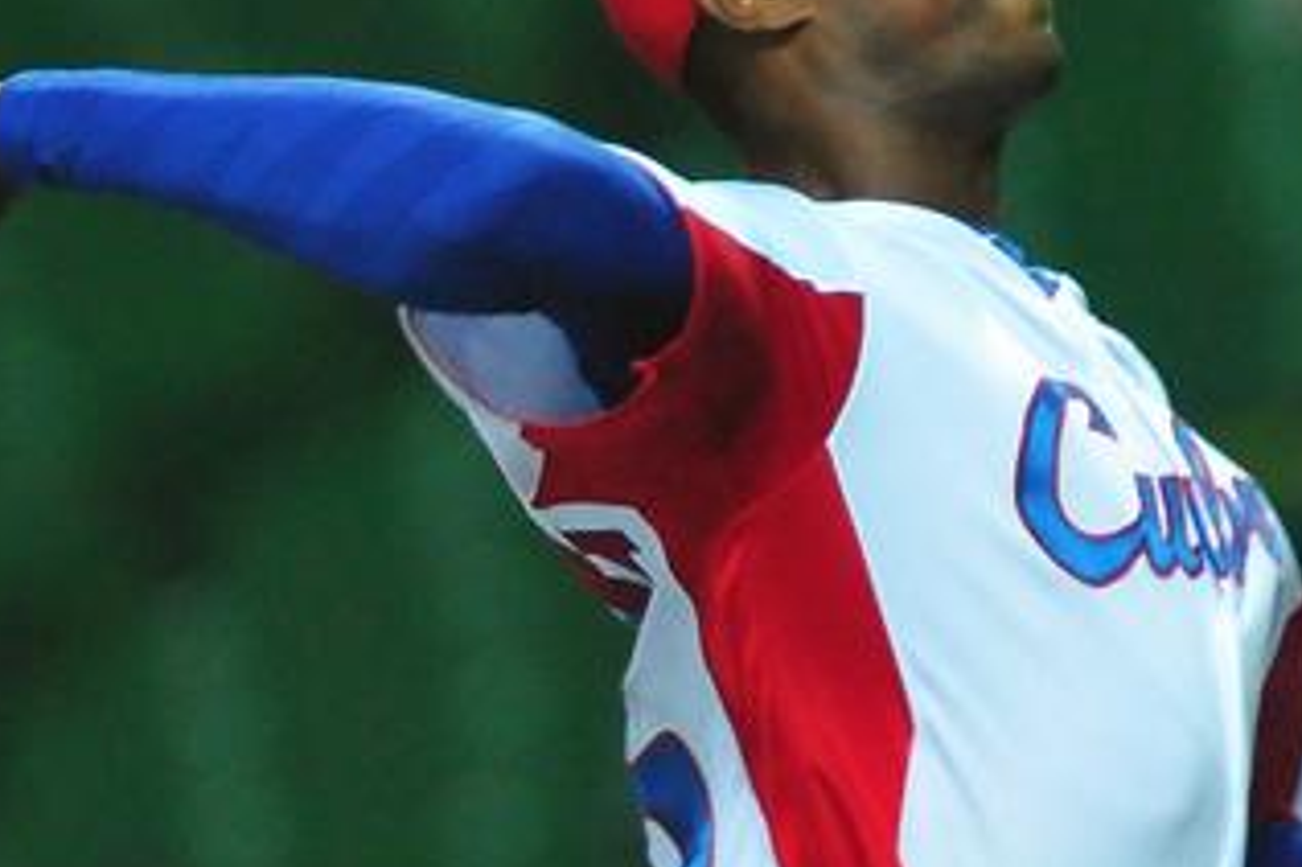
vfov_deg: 1.6
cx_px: 871
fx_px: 30797
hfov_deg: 2.4
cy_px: 392
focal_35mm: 852
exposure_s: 1/1600
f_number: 3.2
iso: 2000
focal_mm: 300
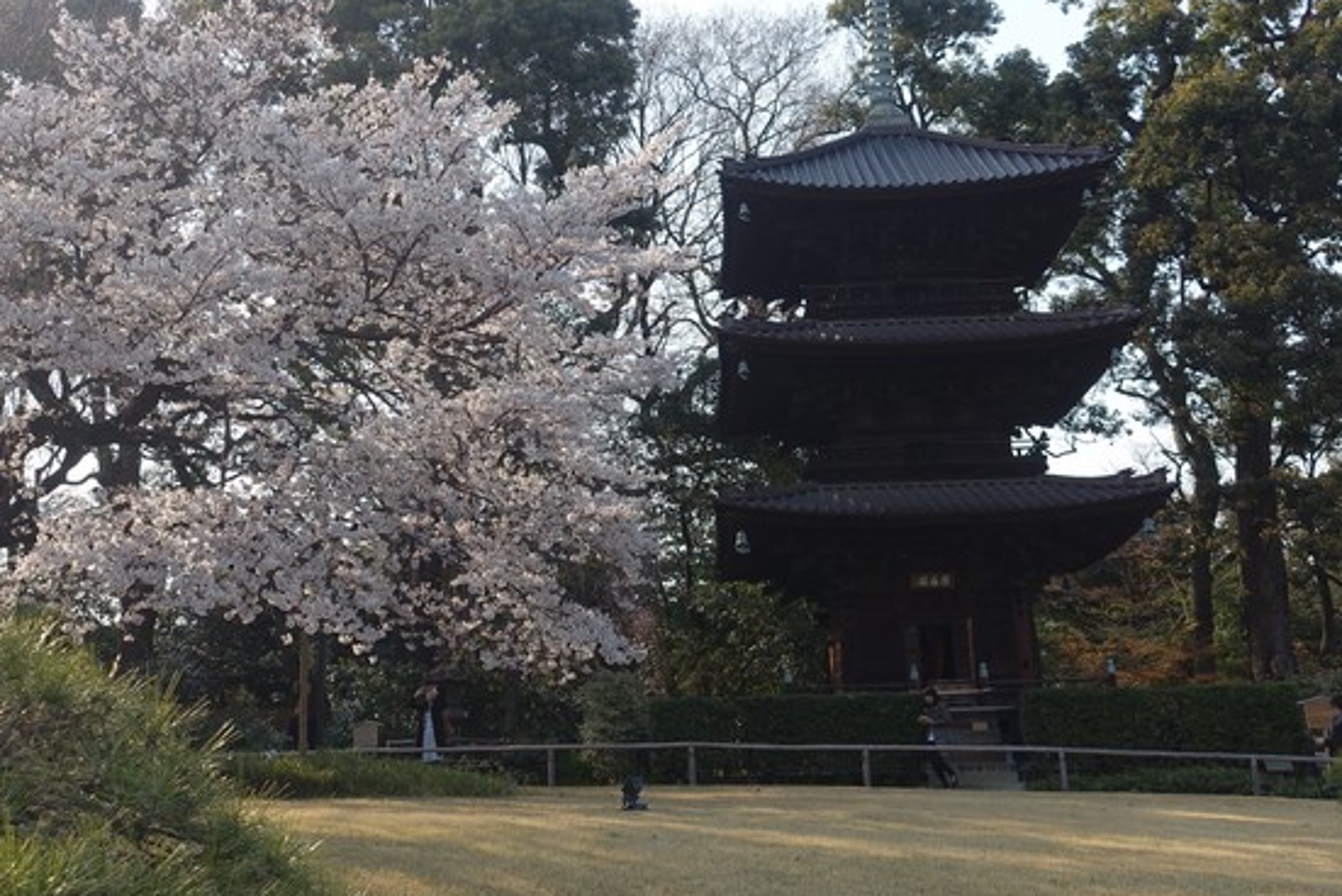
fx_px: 1753
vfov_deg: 28.6
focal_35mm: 47
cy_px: 324
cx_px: 575
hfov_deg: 41.8
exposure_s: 1/500
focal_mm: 13.16
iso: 125
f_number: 4
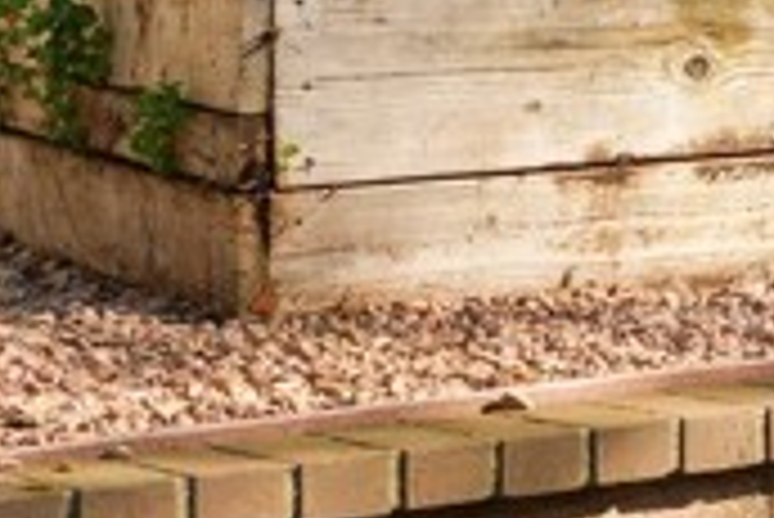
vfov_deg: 8.2
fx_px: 3593
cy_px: -92
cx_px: 1292
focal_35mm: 167
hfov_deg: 11.6
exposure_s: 1/4
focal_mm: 45
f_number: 8
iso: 80
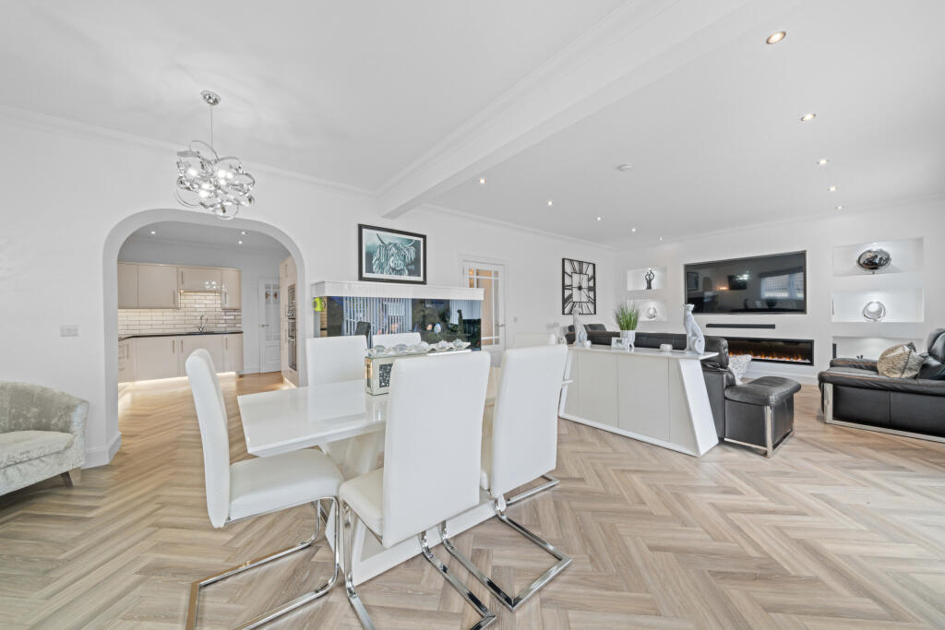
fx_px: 315
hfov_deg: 112.6
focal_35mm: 12
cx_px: 472
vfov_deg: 90.0
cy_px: 315
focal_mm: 12
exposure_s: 1/2.5
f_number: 14
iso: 800
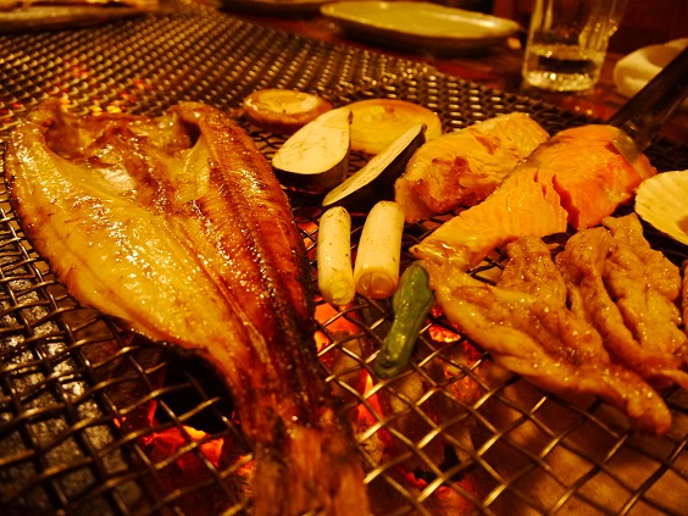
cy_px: 258
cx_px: 344
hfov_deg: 63.4
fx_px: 557
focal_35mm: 28
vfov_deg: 49.7
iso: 1600
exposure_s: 1/25
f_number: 3.5
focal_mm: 14
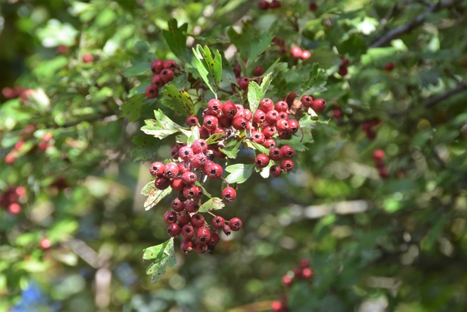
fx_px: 3891
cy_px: 156
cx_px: 234
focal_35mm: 300
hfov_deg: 6.9
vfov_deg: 4.6
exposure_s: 1/60
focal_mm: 200
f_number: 10
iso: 250
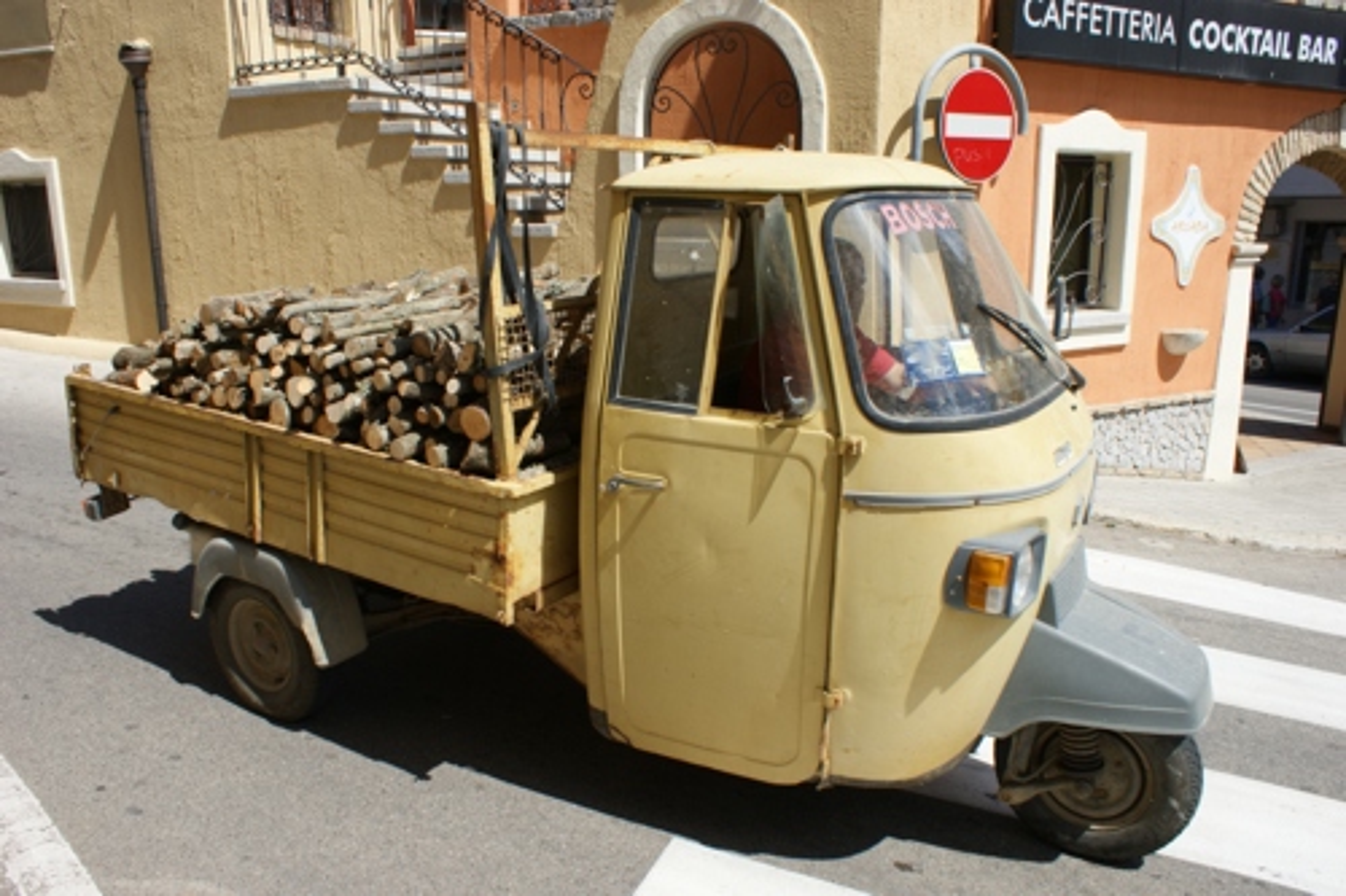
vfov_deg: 47.9
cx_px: 673
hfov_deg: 67.4
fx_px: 1009
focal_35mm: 27
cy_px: 448
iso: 100
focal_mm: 18
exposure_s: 1/160
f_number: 10
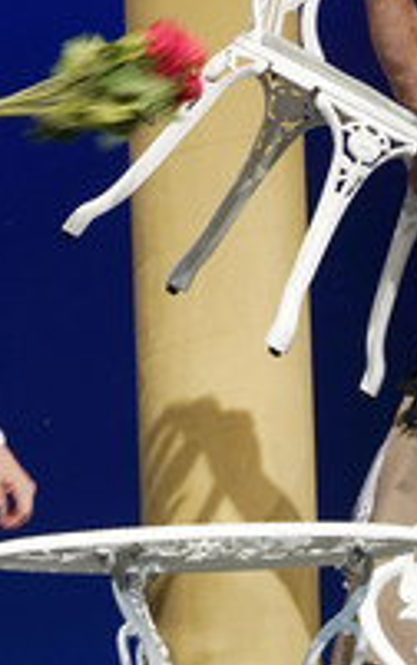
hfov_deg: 4.3
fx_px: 5552
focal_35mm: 306
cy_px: 192
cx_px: 111
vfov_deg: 6.9
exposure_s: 1/160
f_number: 8
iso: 1600
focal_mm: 134
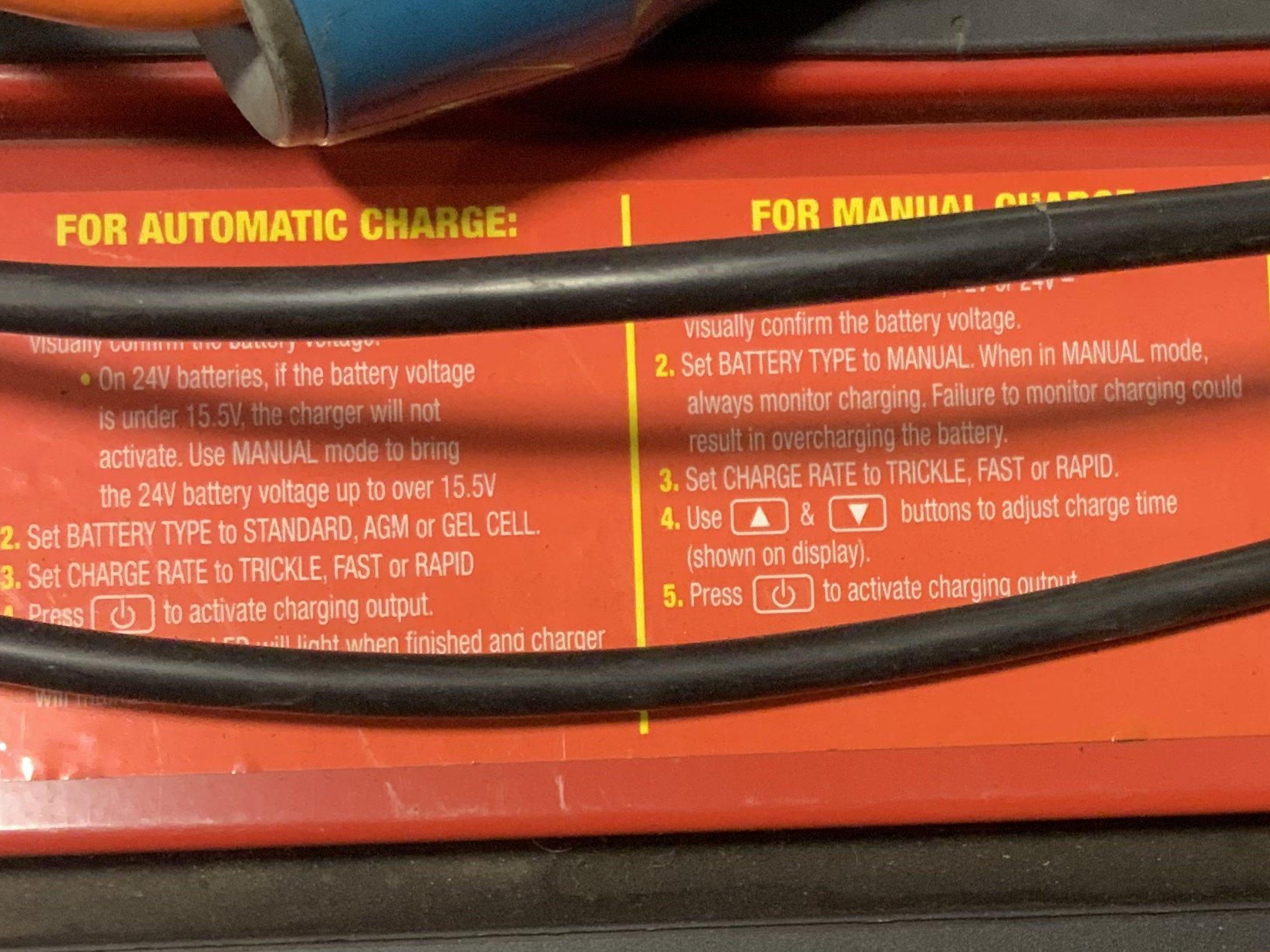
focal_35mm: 71
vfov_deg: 20.4
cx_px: 878
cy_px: 789
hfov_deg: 27.2
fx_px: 2605
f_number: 1.8
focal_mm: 3
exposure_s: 1/50
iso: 200
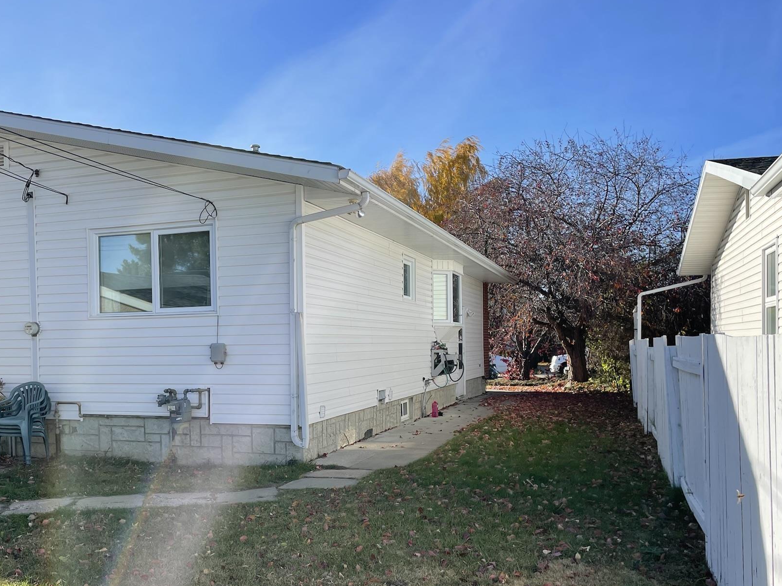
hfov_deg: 55.0
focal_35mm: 33
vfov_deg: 42.7
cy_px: 352
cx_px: 315
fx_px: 745
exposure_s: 1/2618
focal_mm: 4.2
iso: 32
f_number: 1.6
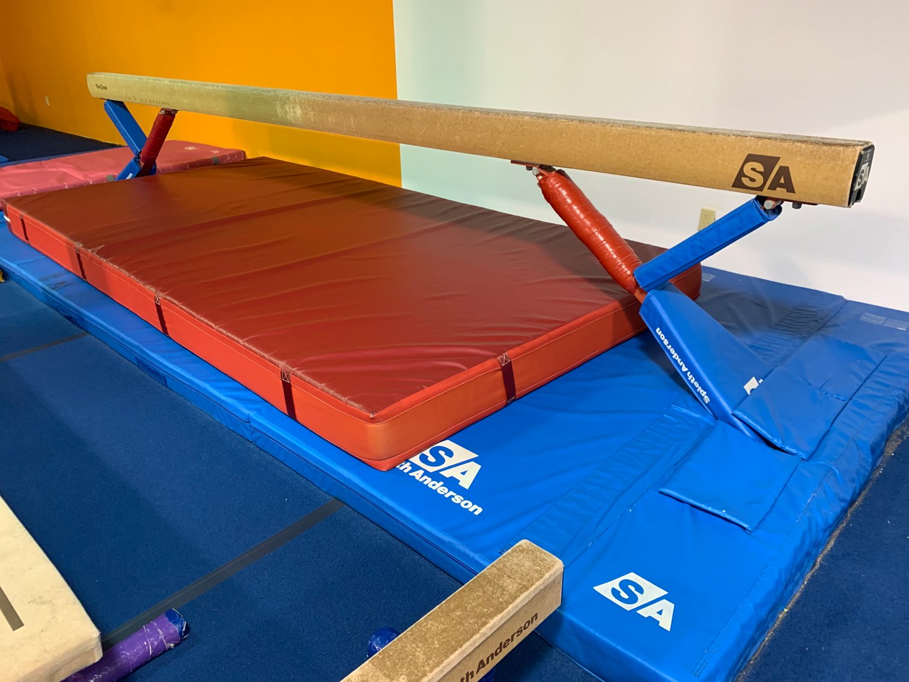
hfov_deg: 67.3
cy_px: 341
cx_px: 454
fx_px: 683
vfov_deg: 53.1
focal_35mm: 26
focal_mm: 4.25
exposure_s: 1/60
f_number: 1.8
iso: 250
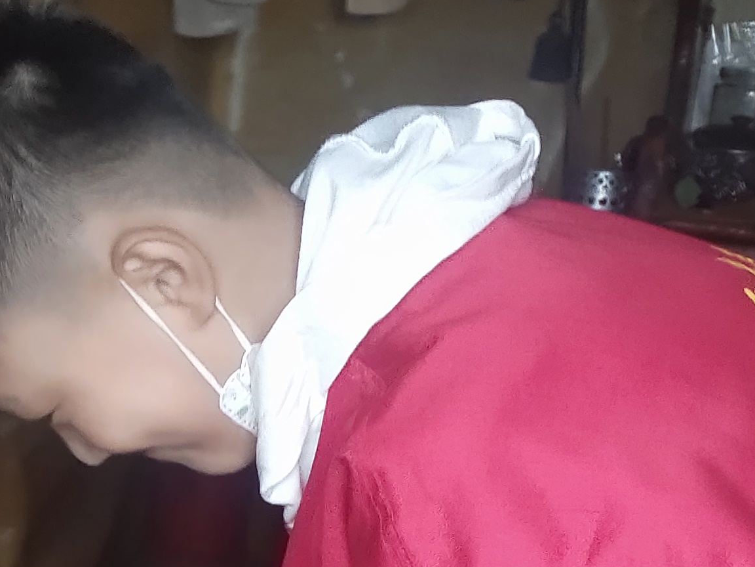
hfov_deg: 17.9
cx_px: 83
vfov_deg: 13.6
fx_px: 2356
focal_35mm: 108
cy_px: 509
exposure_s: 1/50
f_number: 1.78
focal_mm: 4.05
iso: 563
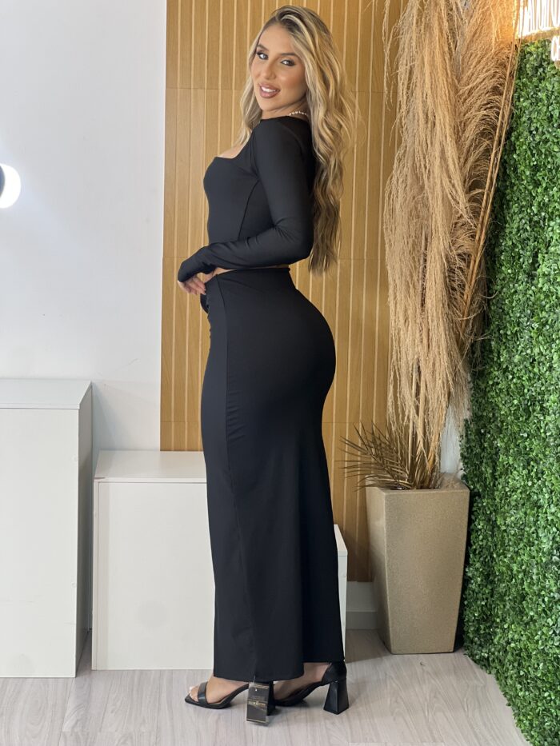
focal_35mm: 77
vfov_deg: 25.3
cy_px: 373
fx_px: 1661
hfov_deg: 19.1
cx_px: 280
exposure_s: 1/120
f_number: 2.8
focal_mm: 9
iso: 125
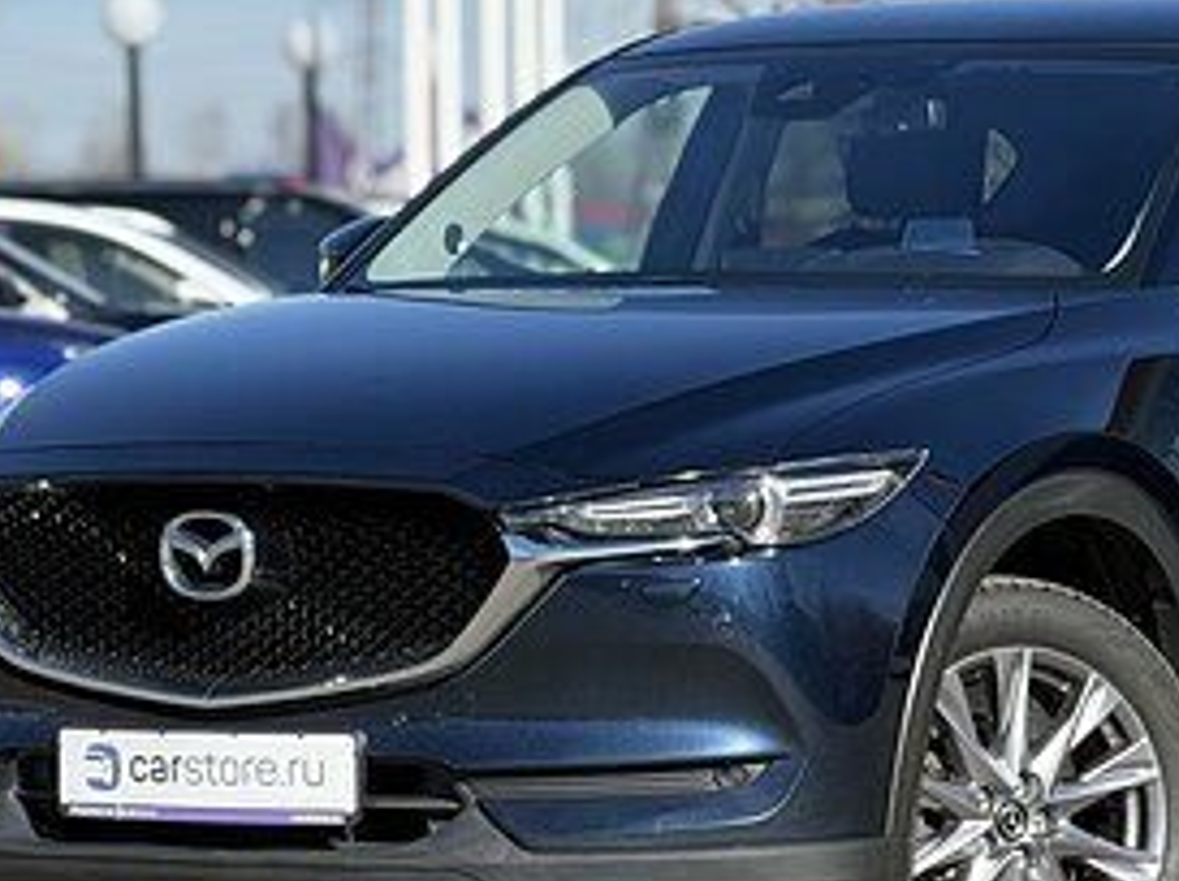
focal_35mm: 241
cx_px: 868
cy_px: 497
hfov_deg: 8.2
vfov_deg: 6.2
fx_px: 8198
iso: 64
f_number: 2.8
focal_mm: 15.66
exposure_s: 1/700
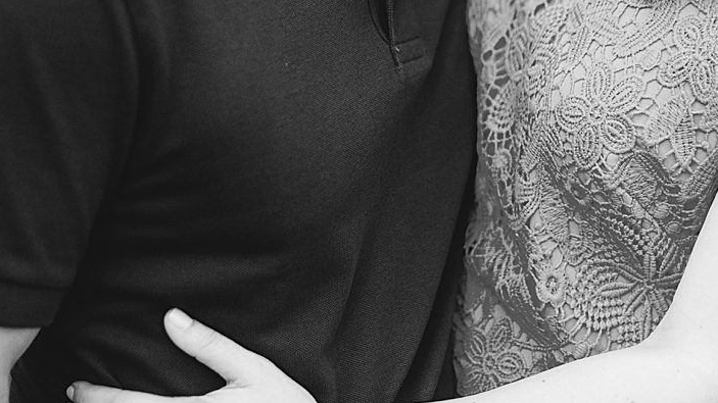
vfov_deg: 11.4
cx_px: 411
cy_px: -1
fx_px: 1999
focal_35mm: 105
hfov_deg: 20.4
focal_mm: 50
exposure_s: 1/8000
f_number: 1.4
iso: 400
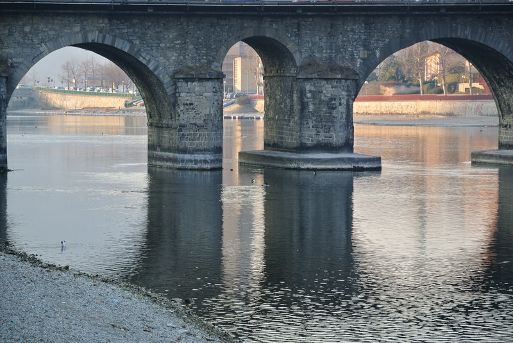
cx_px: 256
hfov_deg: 14.8
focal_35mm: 138
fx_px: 1968
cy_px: 172
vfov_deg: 10.0
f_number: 4.2
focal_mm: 51.2
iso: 100
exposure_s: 1/100
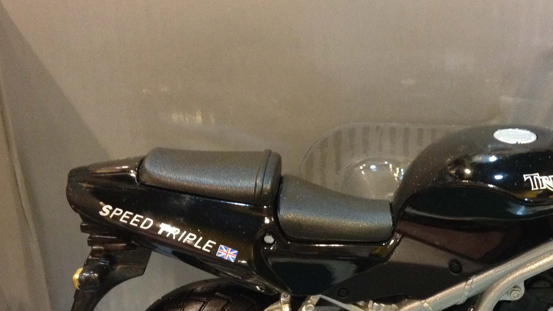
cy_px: 242
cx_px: 399
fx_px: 850
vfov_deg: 20.5
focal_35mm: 58
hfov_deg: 35.4
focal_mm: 4.28
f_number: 2.4
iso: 400
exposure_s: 1/20
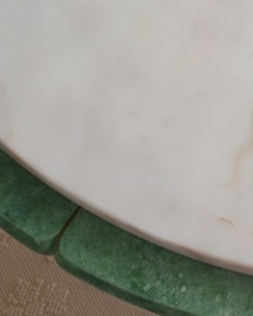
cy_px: 128
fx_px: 842
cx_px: 378
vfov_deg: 21.2
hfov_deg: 15.7
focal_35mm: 90
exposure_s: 1/125
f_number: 5.6
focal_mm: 24
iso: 200
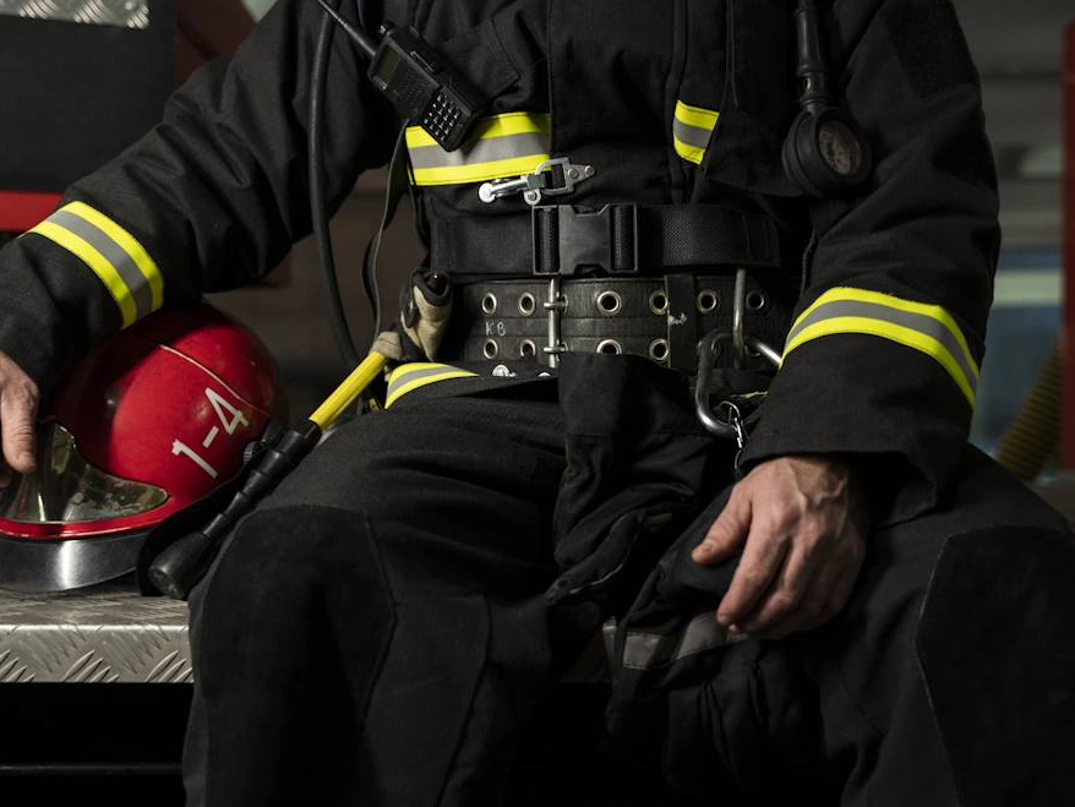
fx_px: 1429
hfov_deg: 41.2
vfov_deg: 31.5
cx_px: 501
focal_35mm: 46
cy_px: 402
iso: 1600
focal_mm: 42
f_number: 2.8
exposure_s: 1/160
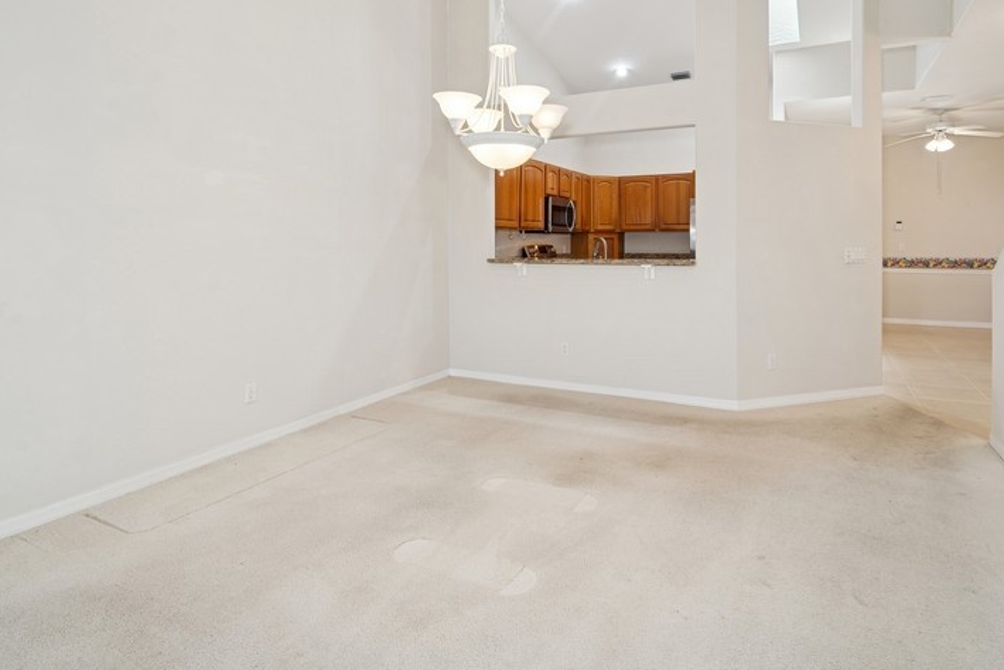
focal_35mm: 19
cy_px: 269
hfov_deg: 86.8
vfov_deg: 64.0
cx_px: 525
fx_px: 530
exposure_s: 1/8
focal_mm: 15
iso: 200
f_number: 8
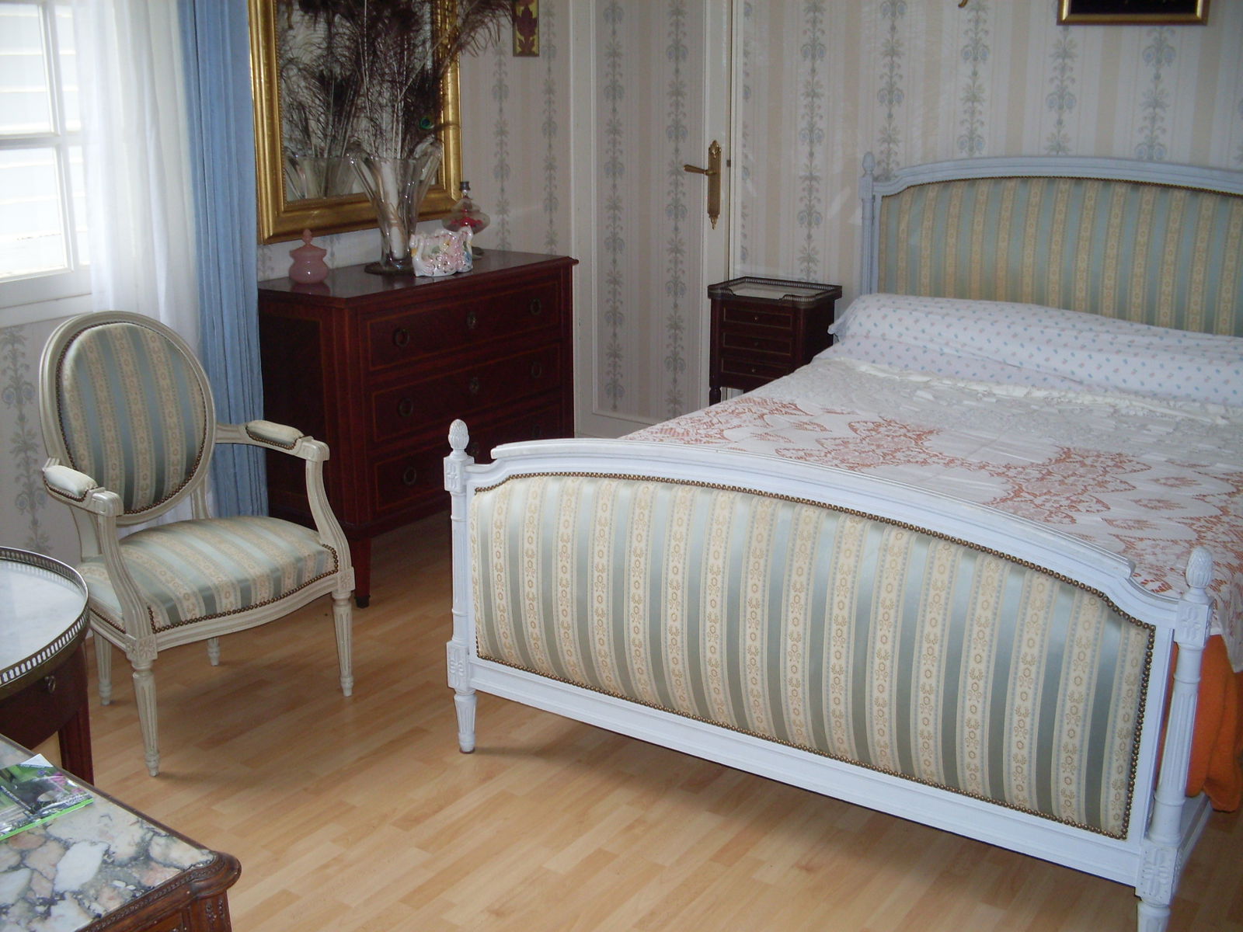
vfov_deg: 37.7
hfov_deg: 49.0
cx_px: 622
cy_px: 466
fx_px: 1365
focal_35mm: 38
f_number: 2.8
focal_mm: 6.3
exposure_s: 1/45
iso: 100
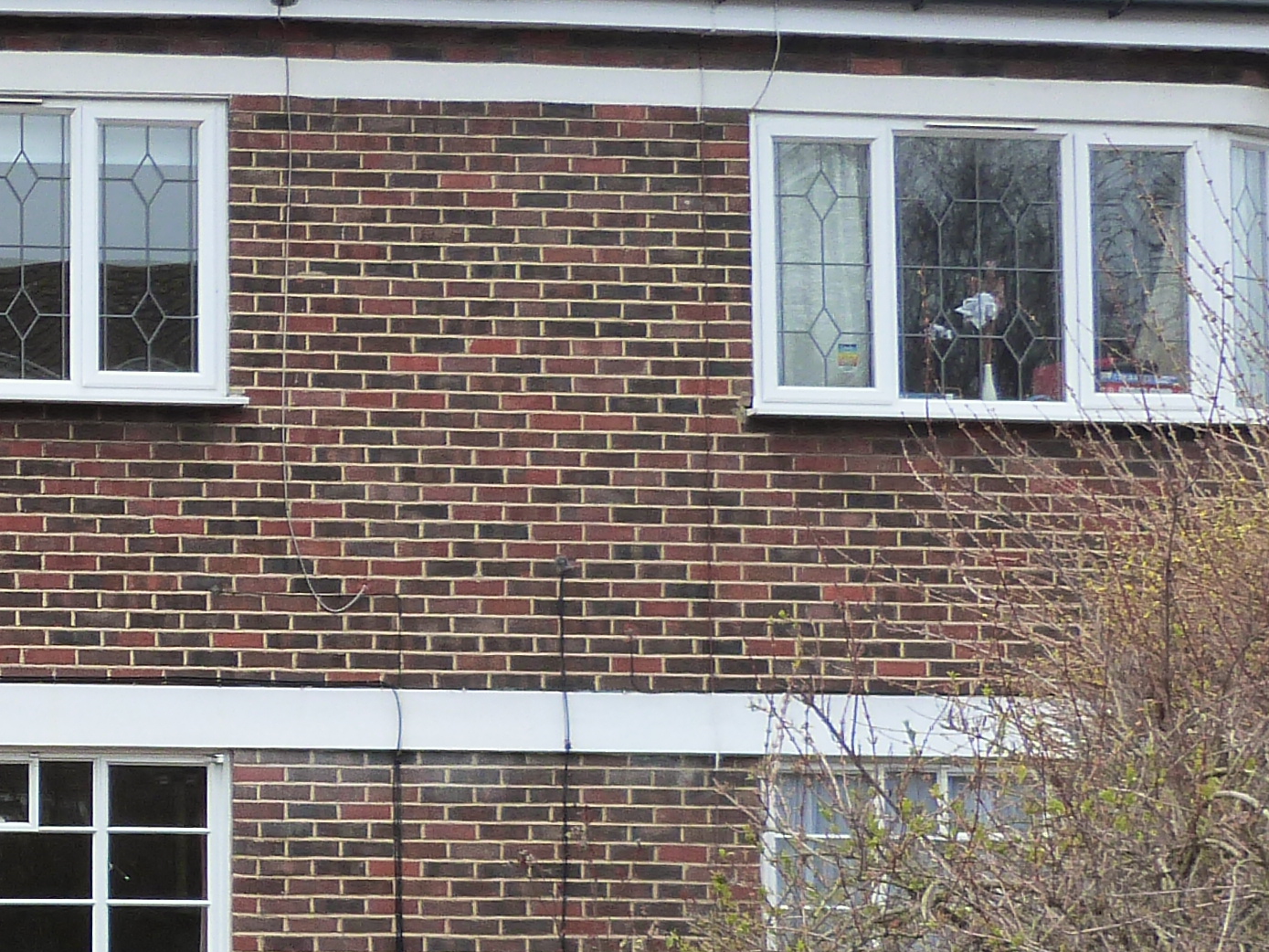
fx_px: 2640
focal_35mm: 72
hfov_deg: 23.5
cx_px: -424
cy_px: 682
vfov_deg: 20.3
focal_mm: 4.5
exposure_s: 1/200
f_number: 4
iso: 160
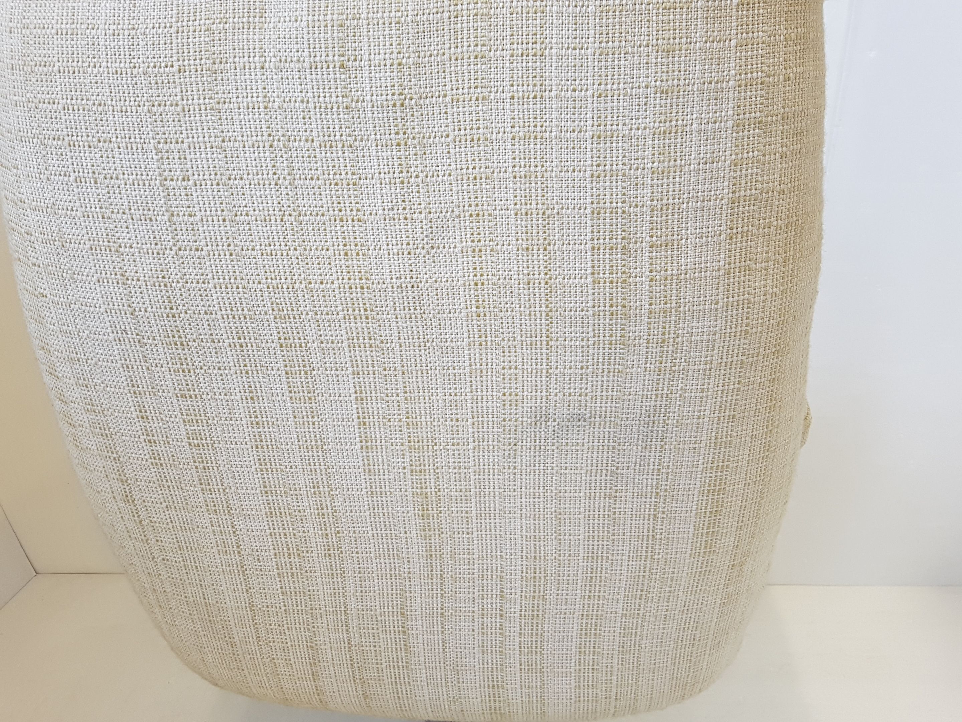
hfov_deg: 67.3
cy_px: 361
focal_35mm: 26
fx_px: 723
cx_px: 481
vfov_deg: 53.1
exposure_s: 1/50
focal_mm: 4.2
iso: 100
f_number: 1.7
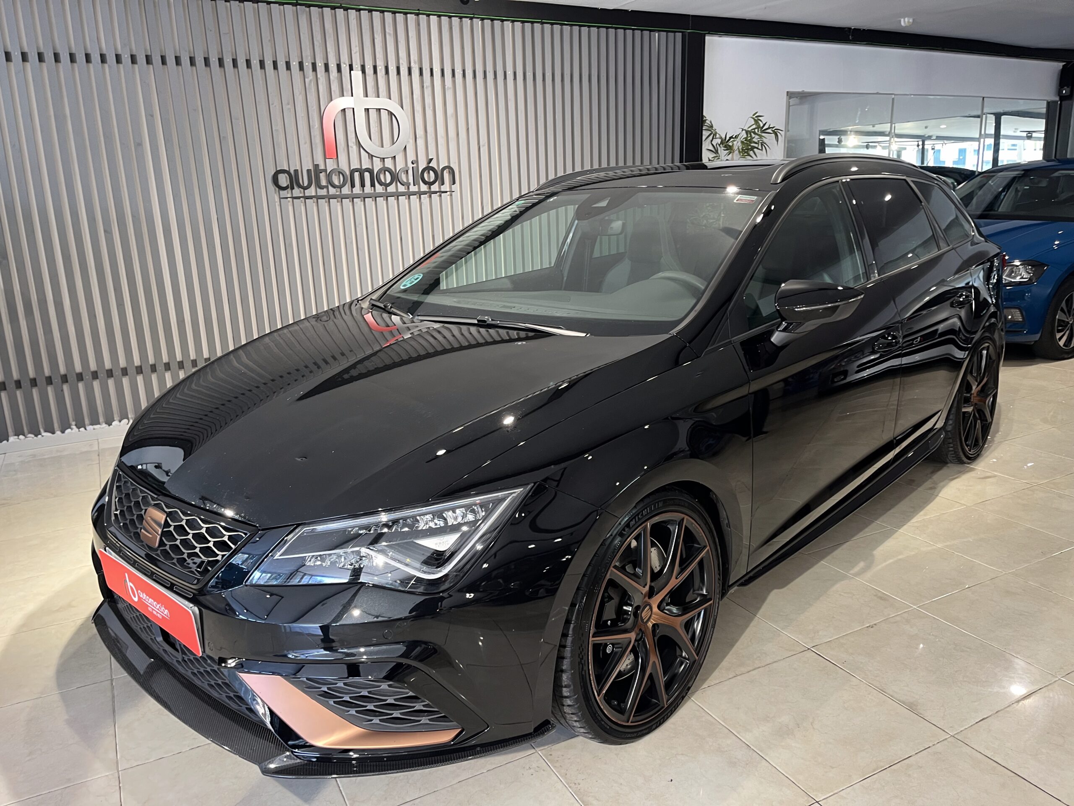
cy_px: 403
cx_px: 537
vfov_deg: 53.1
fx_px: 807
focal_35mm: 26
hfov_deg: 67.3
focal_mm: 5.1
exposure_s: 1/50
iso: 125
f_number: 1.6
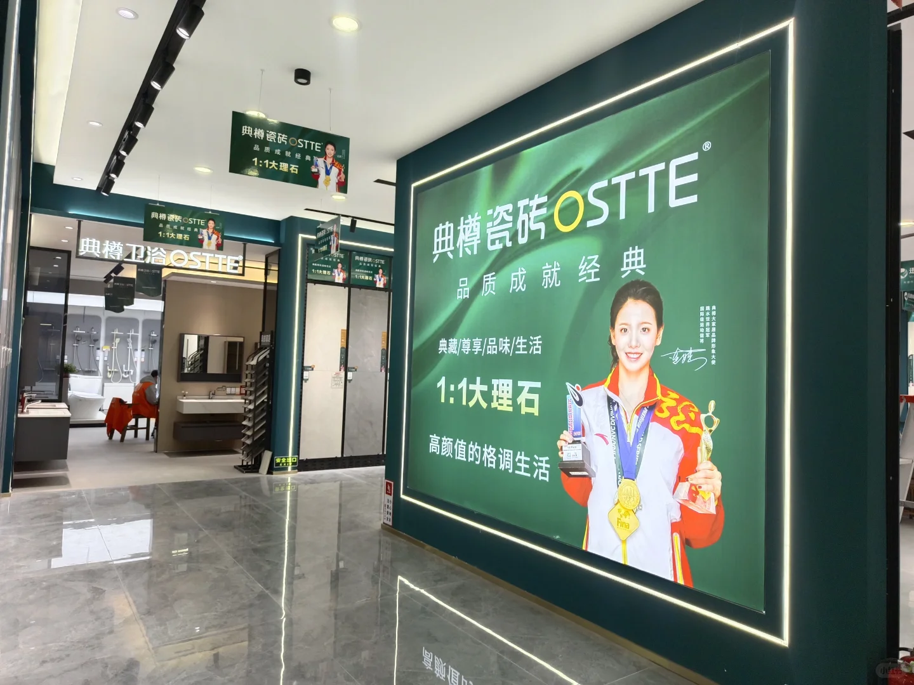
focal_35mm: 23
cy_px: 342
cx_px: 457
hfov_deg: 73.9
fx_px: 607
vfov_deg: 58.9
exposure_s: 1/100
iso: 577
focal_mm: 5.59
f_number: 1.88
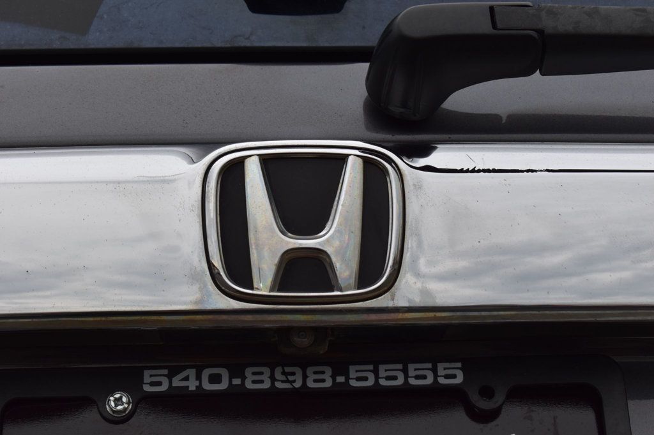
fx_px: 1498
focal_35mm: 82
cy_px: 218
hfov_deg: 24.6
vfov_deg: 16.5
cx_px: 327
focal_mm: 55
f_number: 9
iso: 400
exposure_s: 1/160
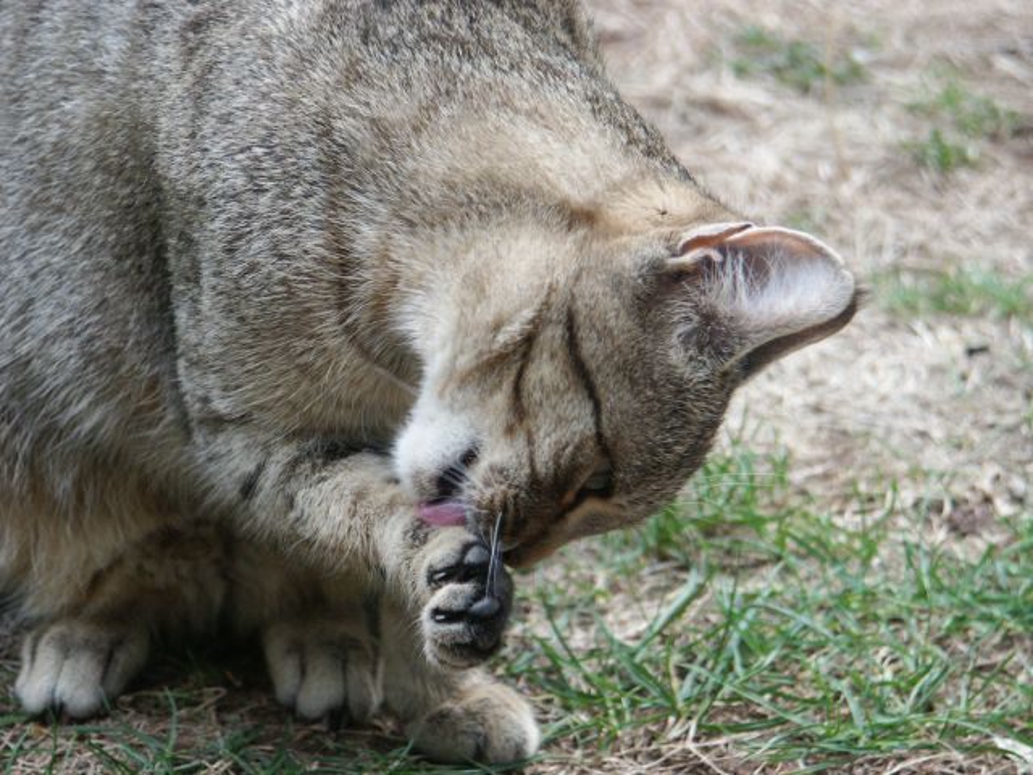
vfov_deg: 7.5
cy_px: 388
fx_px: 5938
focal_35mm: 199
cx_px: 516
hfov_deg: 9.9
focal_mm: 50.48
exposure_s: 1/180
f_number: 3.5
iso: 200
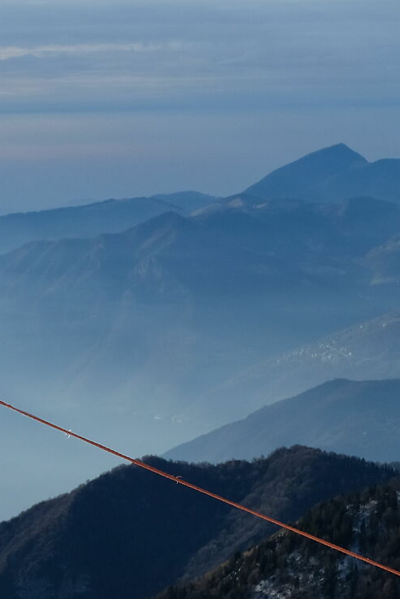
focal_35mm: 186
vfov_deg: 11.0
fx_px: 3098
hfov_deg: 7.4
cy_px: 235
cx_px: 119
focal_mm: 38.5
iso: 400
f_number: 8
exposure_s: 1/1100
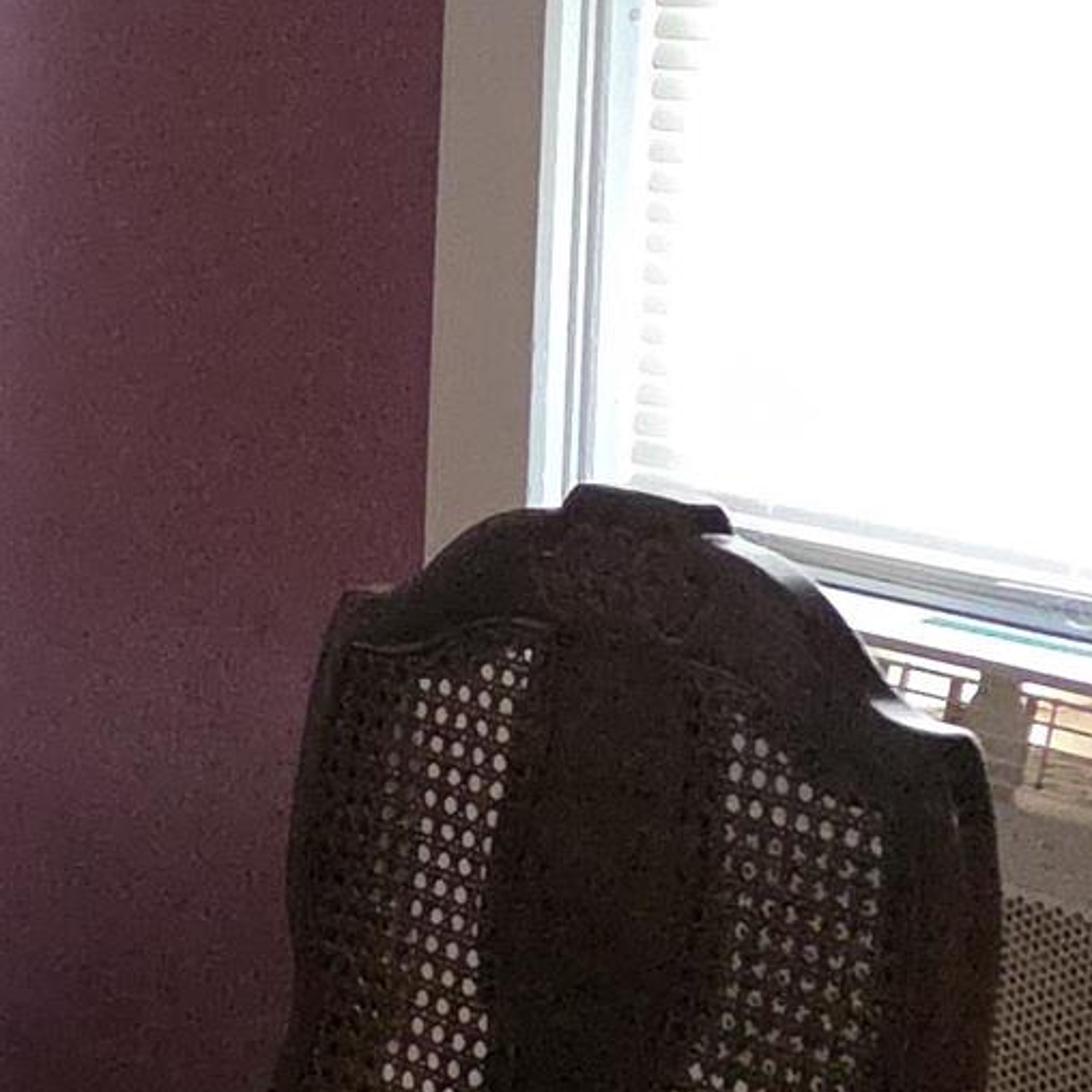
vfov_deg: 14.1
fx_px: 4390
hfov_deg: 11.9
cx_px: -1414
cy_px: 335
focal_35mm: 123
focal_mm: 6.3
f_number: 1.7
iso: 800
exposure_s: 1/120
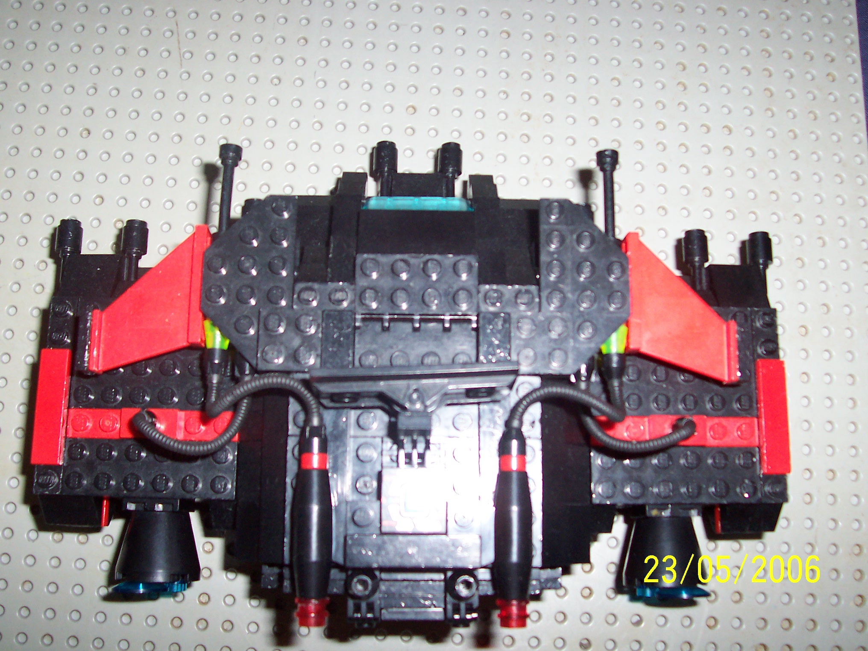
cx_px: 434
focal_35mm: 37
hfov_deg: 50.1
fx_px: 928
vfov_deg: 38.7
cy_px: 326
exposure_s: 1/60
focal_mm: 5.6
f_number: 2.8
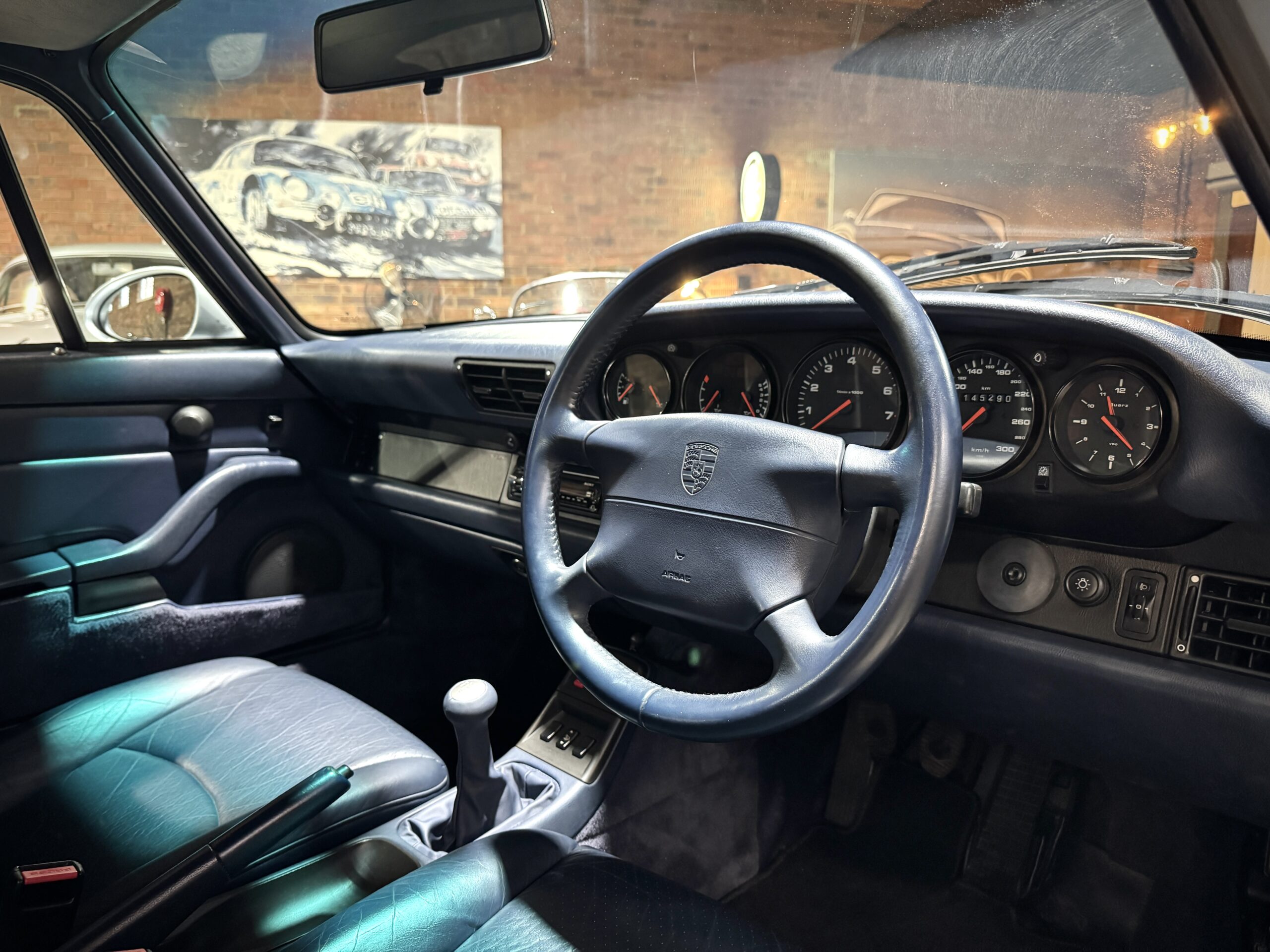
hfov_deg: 71.6
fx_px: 881
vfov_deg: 56.8
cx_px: 635
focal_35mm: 24
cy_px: 476
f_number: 1.78
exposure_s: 1/25
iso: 1000
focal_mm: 6.76
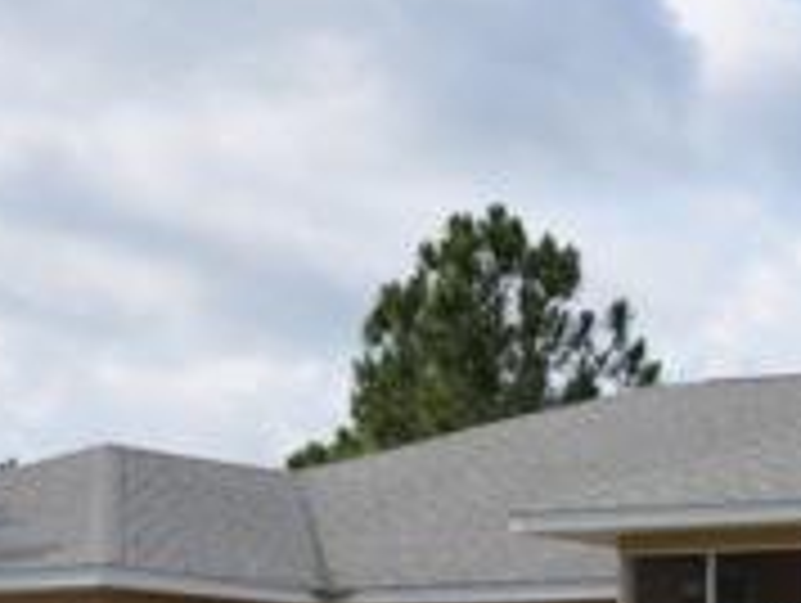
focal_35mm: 155
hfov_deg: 12.5
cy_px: 837
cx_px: 904
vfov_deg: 9.4
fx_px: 3591
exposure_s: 1/250
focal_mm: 30
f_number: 8
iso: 110
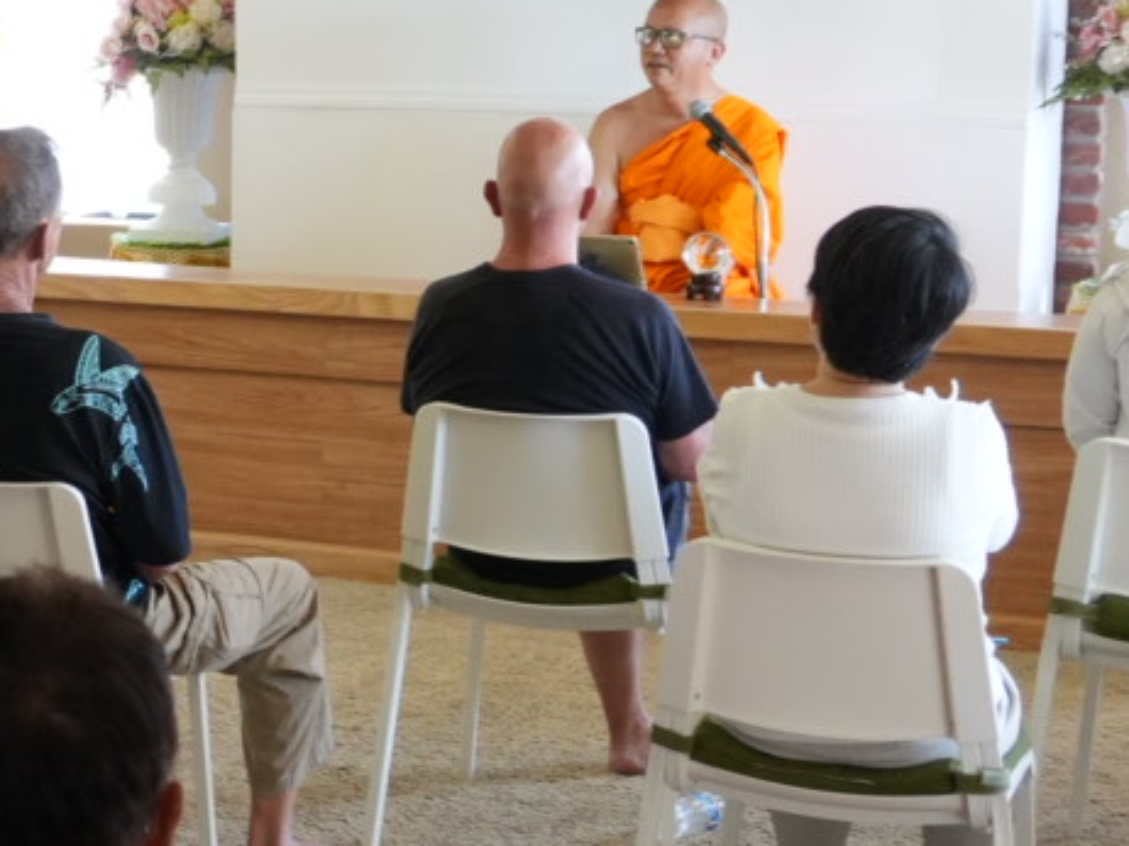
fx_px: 3292
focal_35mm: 101
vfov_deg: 14.6
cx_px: -330
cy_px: 377
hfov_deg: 18.2
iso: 1600
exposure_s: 1/160
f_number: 4
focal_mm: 20
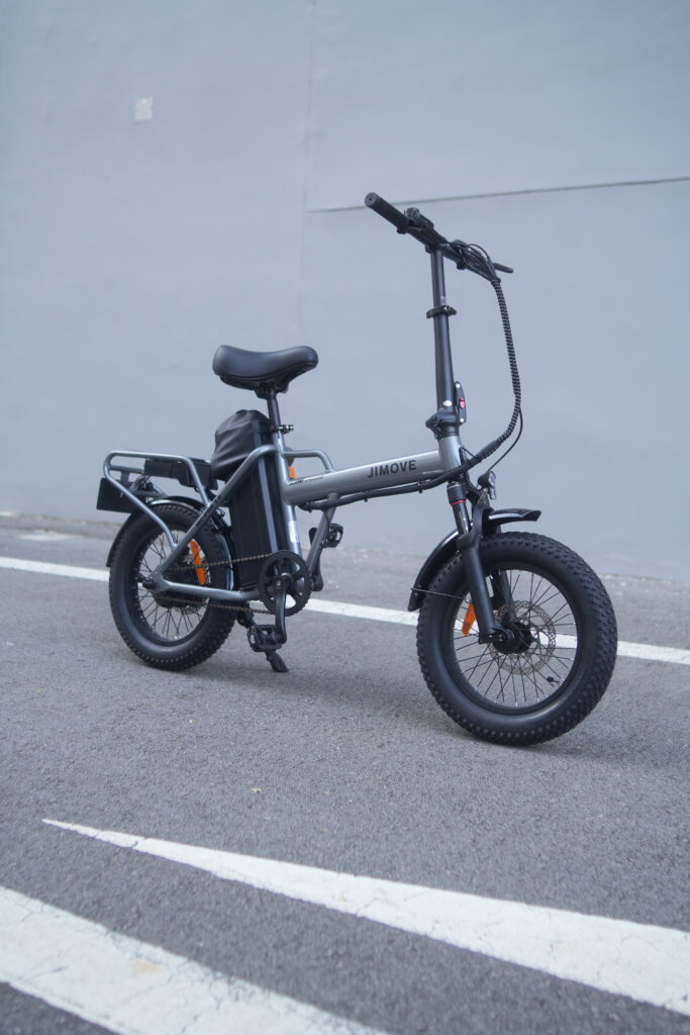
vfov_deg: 53.1
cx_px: 345
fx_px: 1035
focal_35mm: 36
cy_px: 518
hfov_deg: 36.9
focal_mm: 24
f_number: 1.8
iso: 100
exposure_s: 1/250
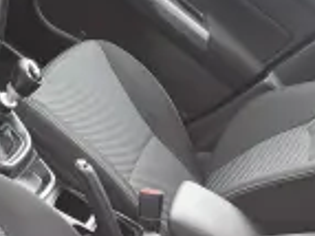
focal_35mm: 63
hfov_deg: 30.6
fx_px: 573
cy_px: 240
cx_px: 203
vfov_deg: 22.3
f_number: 1.8
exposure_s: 1/100
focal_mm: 4.69
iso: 250
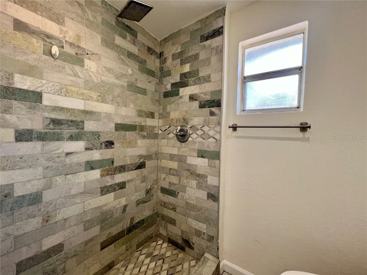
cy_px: 138
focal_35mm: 13
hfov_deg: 106.2
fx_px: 138
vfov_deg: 89.9
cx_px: 184
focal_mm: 1.57
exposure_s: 1/60
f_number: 1.8
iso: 160
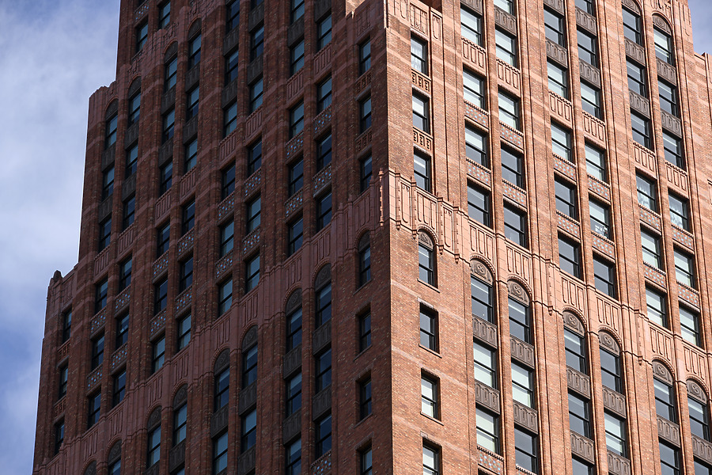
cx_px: 356
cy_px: 238
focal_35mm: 150
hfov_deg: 13.7
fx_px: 2966
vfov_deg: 9.1
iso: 100
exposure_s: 1/320
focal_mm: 150
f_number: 9
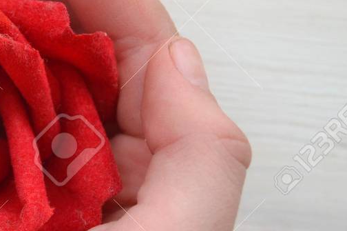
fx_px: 1081
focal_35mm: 112
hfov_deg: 17.4
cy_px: 121
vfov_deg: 12.2
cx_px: -63
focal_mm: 29
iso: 800
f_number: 4.5
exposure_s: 1/50
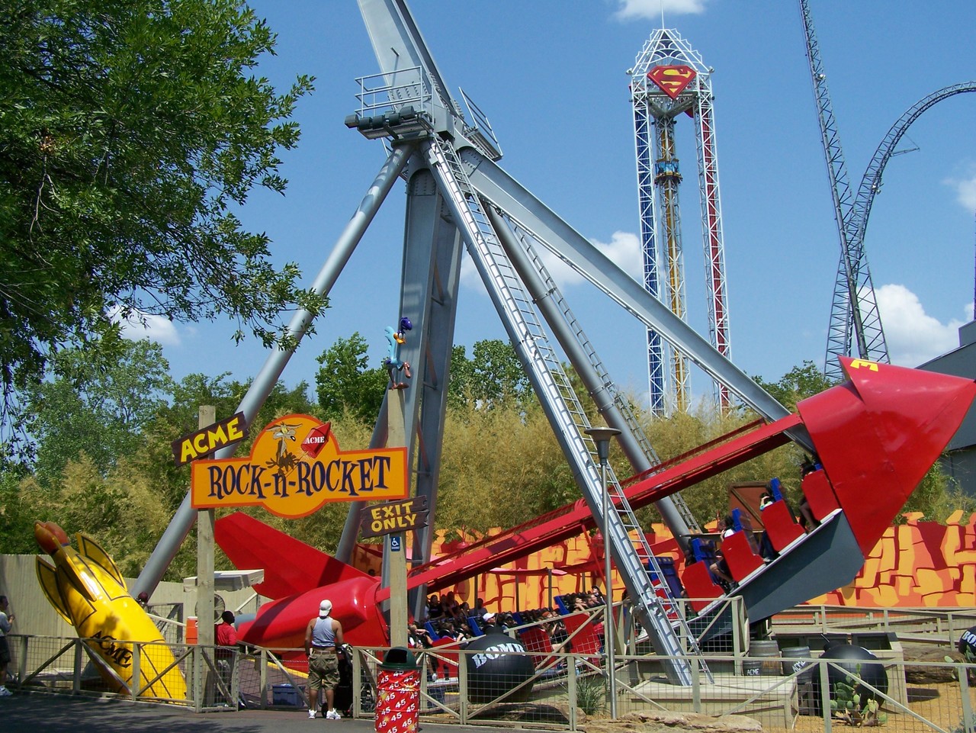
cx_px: 488
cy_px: 366
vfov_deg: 37.7
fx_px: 1072
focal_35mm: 38
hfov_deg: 49.0
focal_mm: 6.3
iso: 80
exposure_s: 1/800
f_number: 5.6
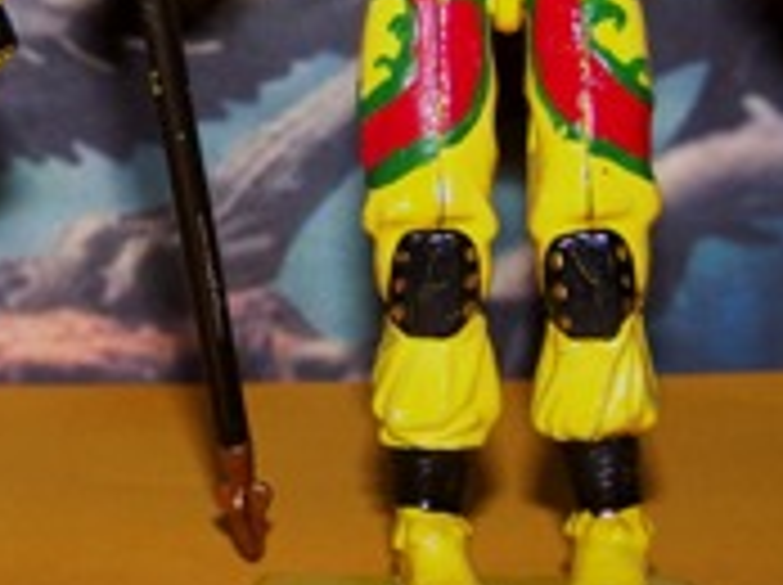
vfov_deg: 9.7
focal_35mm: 152
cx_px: 14
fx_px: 3433
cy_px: 4
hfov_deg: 12.9
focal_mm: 9.8
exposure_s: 1/80
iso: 80
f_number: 3.1
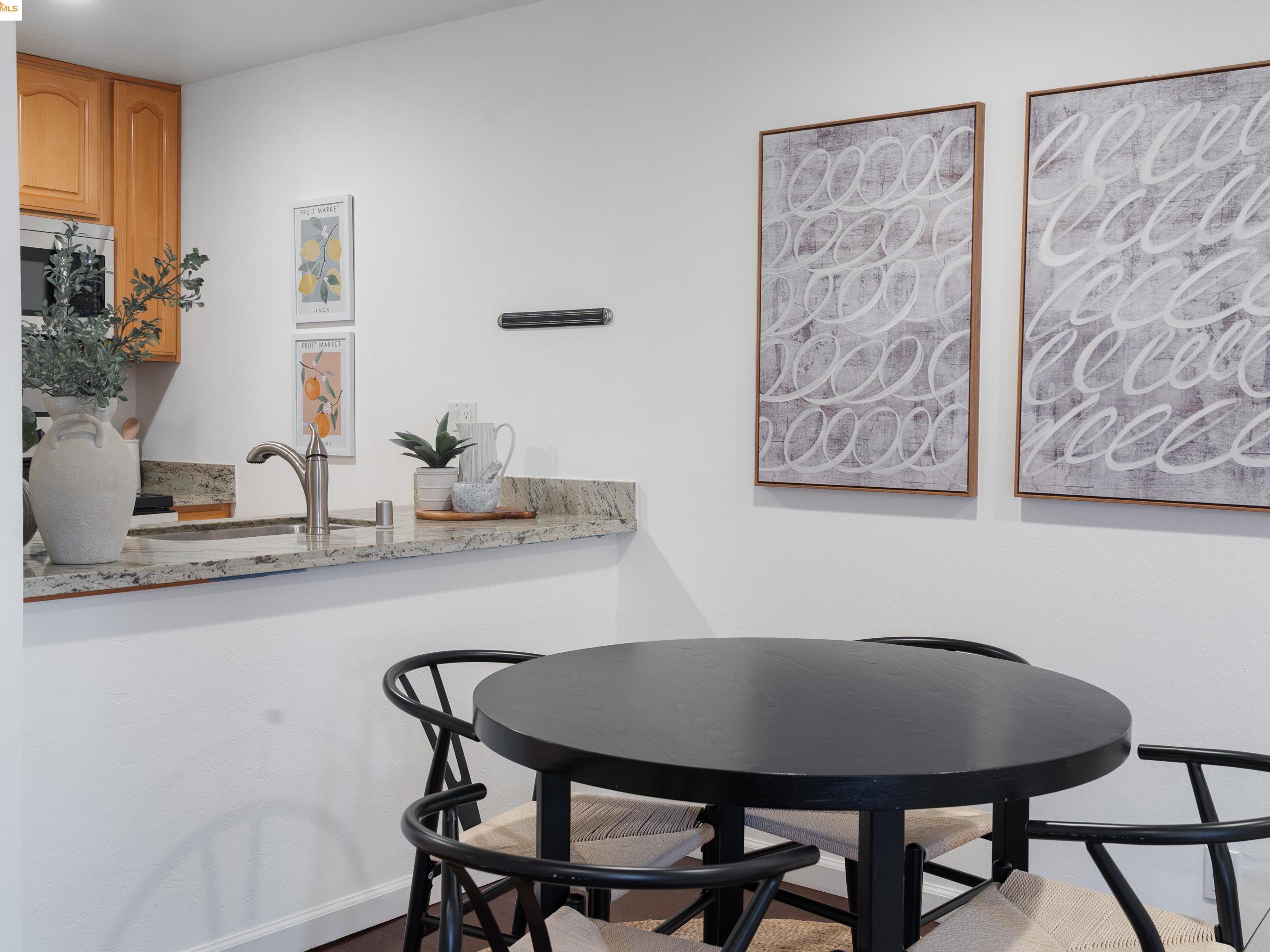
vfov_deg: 38.7
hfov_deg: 50.1
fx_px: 1358
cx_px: 667
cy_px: 475
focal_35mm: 37
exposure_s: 4
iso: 80
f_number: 8
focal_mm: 34
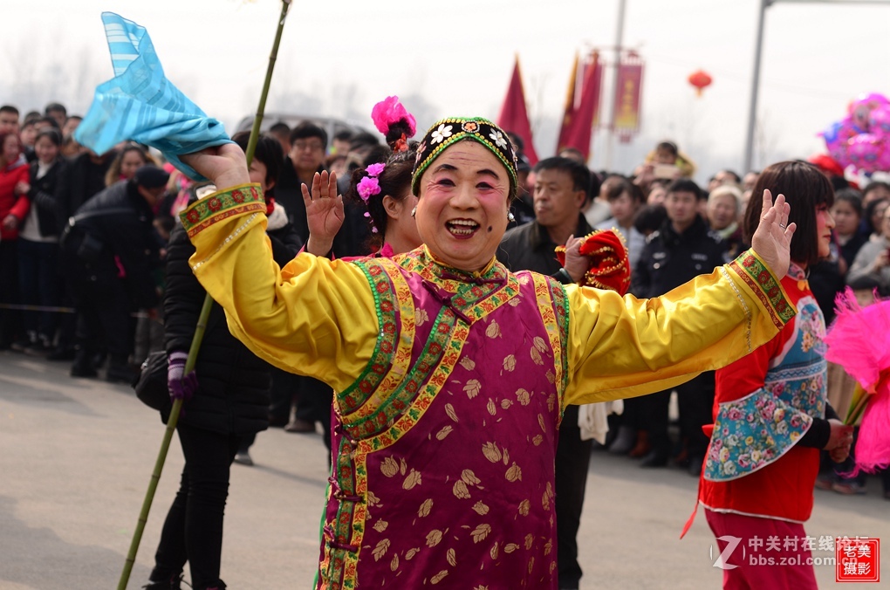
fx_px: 2591
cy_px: 295
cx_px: 445
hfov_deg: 19.5
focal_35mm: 105
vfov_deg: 13.0
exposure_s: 1/500
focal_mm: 70
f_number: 4
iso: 100
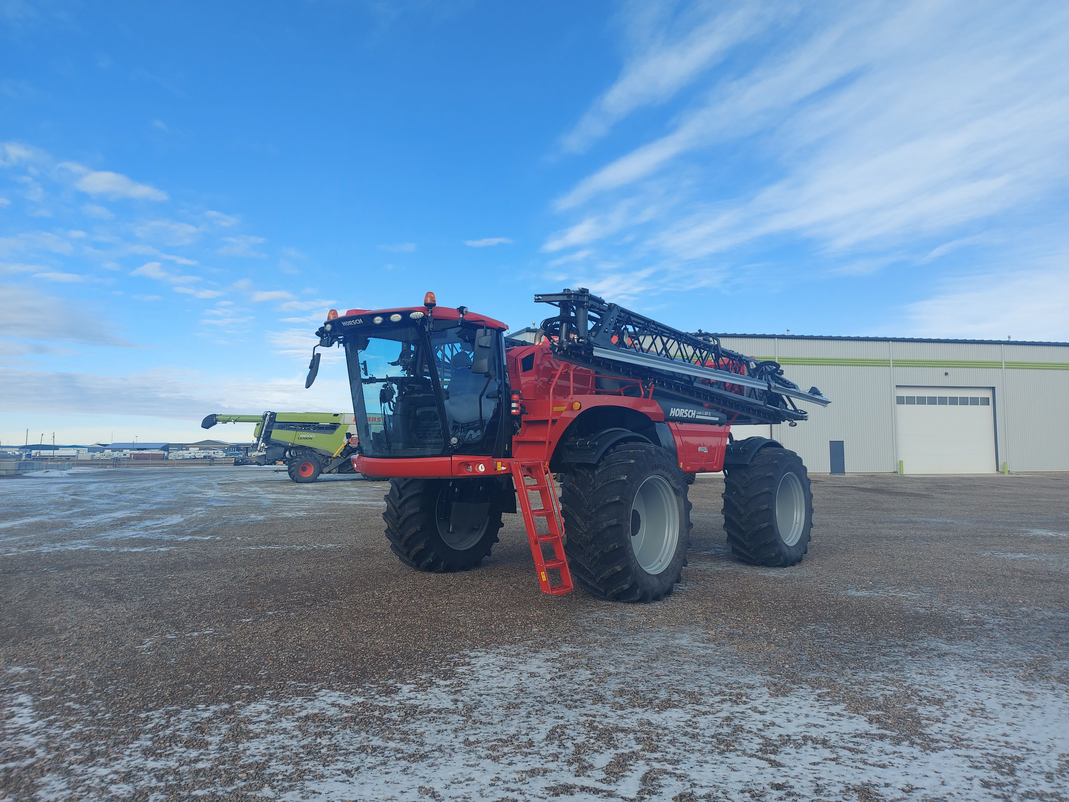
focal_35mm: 24
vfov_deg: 56.8
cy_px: 401
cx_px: 534
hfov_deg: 71.6
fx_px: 741
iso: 32
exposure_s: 1/650
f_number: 1.8
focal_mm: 5.23
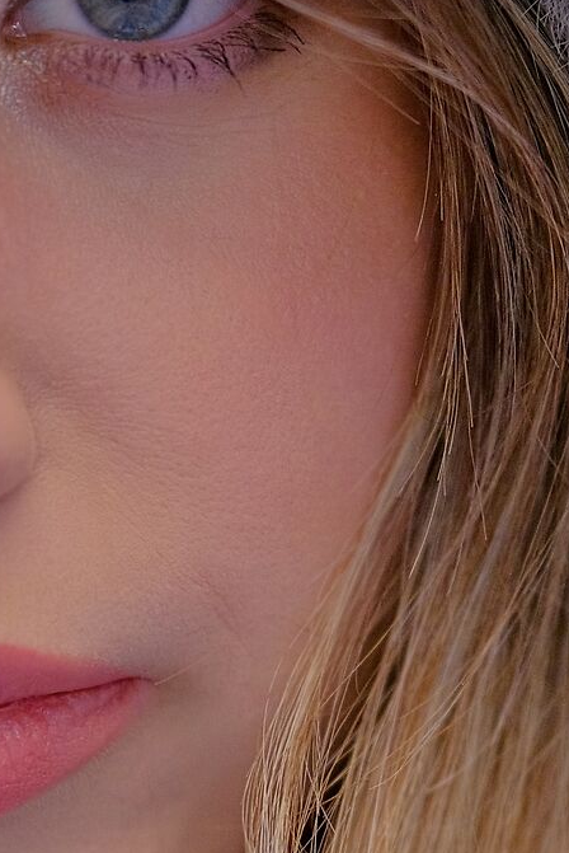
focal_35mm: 404
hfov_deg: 3.4
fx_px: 9568
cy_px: 655
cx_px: -156
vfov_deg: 5.1
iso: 640
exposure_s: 1/680
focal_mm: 75
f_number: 1.2
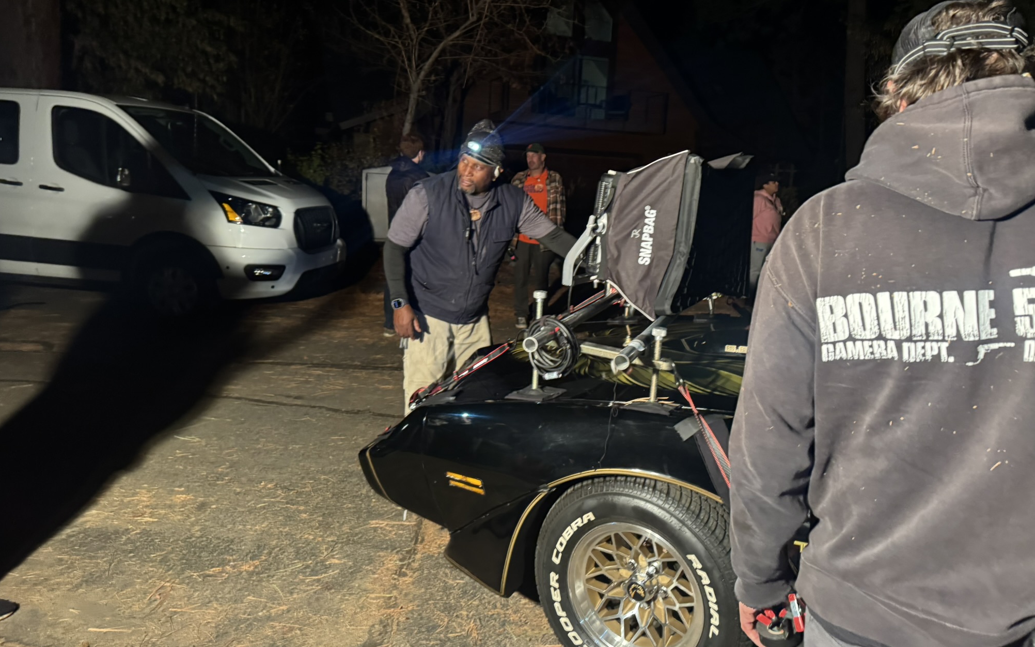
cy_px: 281
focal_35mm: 26
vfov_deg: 47.5
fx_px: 733
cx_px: 527
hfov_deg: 70.4
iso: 800
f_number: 1.78
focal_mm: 6.76
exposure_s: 1/60
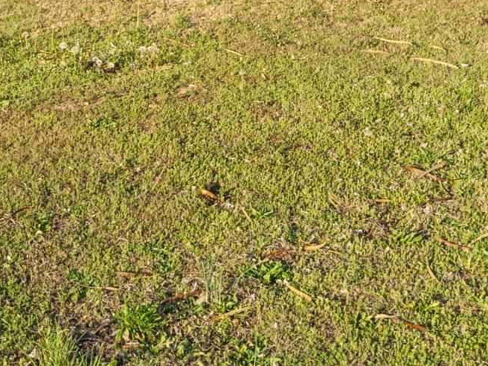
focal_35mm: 99
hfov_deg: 19.4
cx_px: 33
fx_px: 1396
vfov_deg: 13.7
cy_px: -245
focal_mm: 18
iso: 200
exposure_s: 1/40
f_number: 9
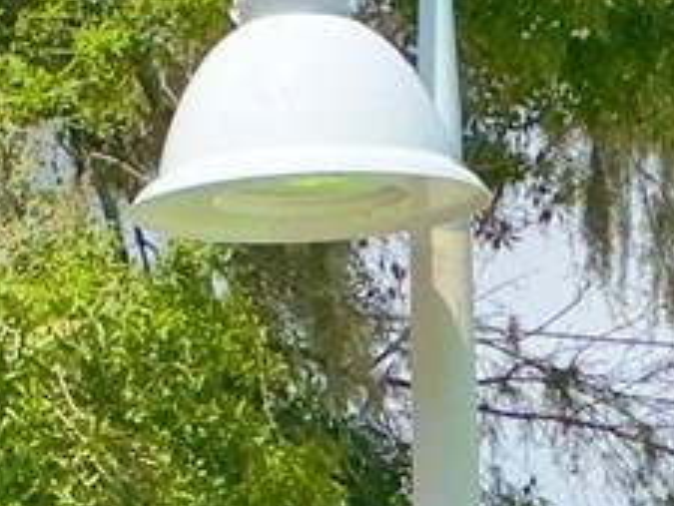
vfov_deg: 2.7
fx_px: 10676
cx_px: 1018
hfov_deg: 3.6
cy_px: 1716
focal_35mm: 548
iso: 32
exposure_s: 1/1043
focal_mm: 9
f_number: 2.8
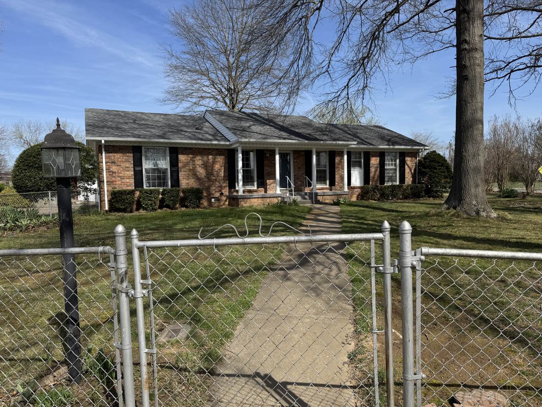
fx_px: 376
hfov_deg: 71.6
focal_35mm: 24
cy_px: 204
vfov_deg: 56.8
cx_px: 271
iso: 80
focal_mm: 6.76
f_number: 1.78
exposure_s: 1/4049
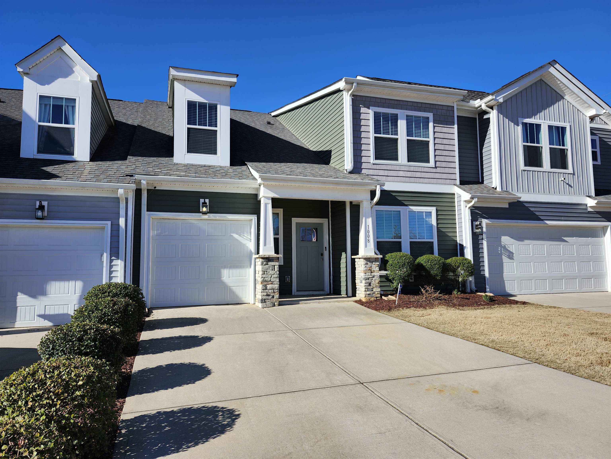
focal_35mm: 23
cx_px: 306
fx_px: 406
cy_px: 230
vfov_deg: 58.9
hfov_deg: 73.9
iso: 25
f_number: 1.8
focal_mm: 5.54
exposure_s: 1/1521
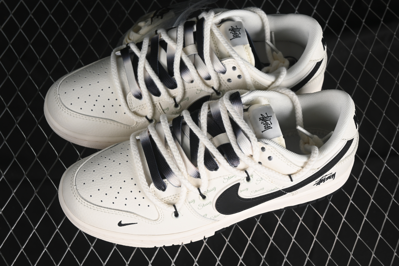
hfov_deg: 27.0
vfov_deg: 18.2
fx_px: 831
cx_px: 200
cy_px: 133
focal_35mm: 75
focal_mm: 50
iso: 160
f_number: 7.1
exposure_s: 1/80
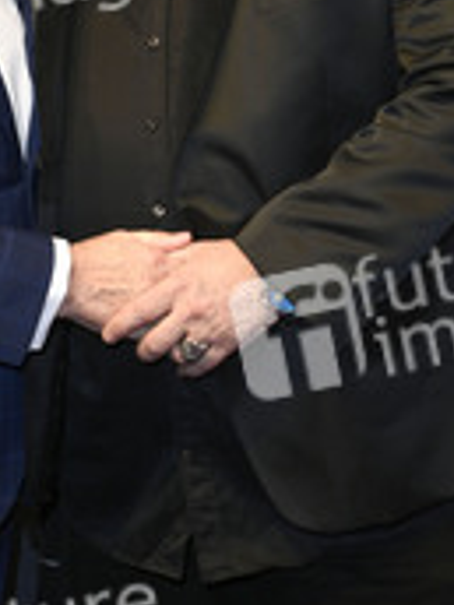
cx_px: 92
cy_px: 141
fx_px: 2658
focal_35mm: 152
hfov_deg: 9.7
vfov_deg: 12.9
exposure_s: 1/250
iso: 500
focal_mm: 68
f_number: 6.3
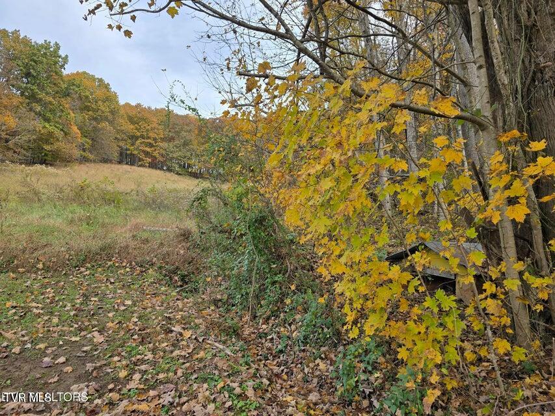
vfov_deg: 58.9
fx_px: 369
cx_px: 278
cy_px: 208
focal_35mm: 23
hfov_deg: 73.9
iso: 12
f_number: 1.7
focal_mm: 6.3
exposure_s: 1/406
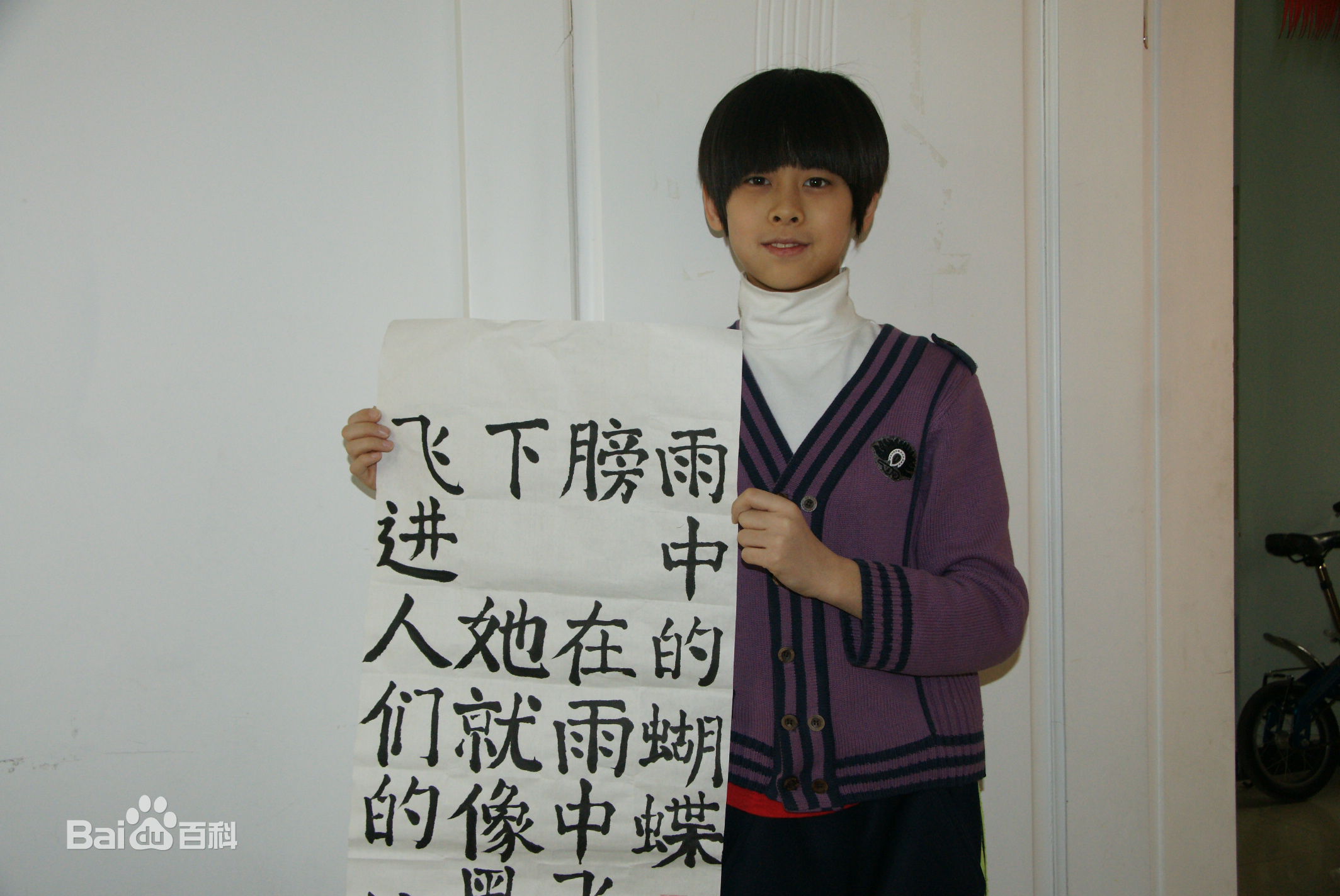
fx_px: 1453
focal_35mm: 39
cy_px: 448
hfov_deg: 49.5
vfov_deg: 34.3
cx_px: 670
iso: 800
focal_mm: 26
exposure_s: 1/60
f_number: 5.6
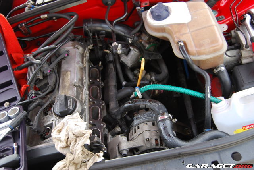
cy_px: 85
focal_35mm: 45
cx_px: 127
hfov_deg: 43.6
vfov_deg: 29.9
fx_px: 318
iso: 200
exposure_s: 1/80
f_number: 4.5
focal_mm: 30
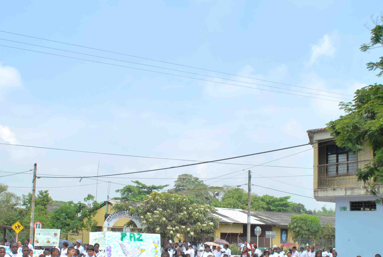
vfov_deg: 28.1
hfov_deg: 41.0
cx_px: 205
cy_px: 151
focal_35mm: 48
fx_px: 511
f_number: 6.3
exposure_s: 1/250
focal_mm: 20
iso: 100
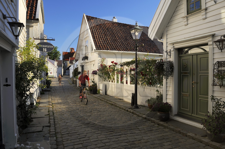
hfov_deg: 73.8
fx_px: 150
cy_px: 74
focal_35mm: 24
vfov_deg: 53.1
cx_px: 112
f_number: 13
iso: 200
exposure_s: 1/200
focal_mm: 24
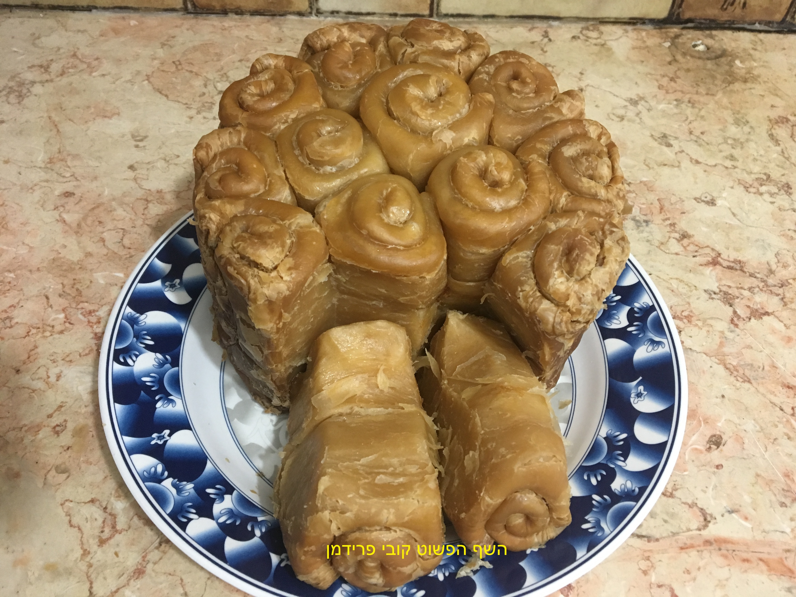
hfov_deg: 61.7
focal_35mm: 29
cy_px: 298
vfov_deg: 48.2
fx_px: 667
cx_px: 398
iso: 200
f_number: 2.2
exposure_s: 1/33
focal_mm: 4.15
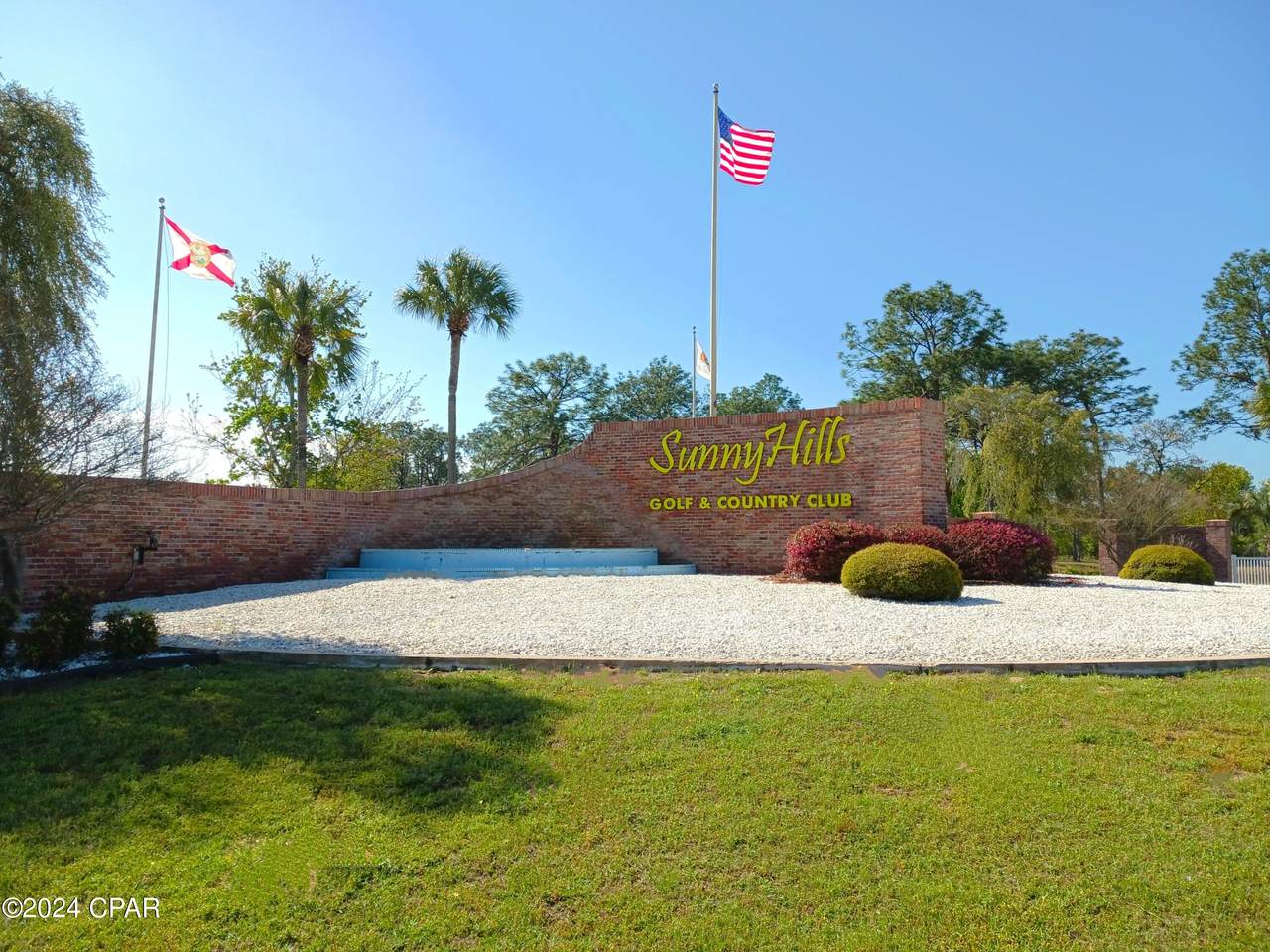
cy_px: 476
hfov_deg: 65.3
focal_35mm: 27
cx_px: 635
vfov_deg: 51.4
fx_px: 991
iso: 20
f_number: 1.8
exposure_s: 1/355
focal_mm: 4
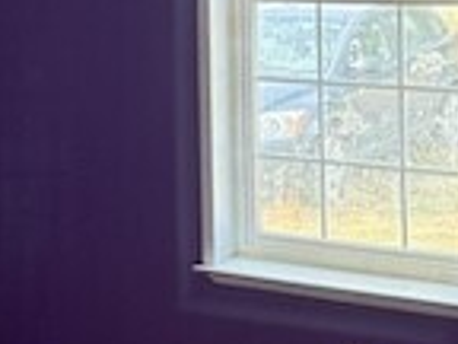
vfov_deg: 13.6
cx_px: 162
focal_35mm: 107
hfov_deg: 18.3
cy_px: -16
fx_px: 1416
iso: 200
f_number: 1.78
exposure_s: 1/143
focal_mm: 6.76
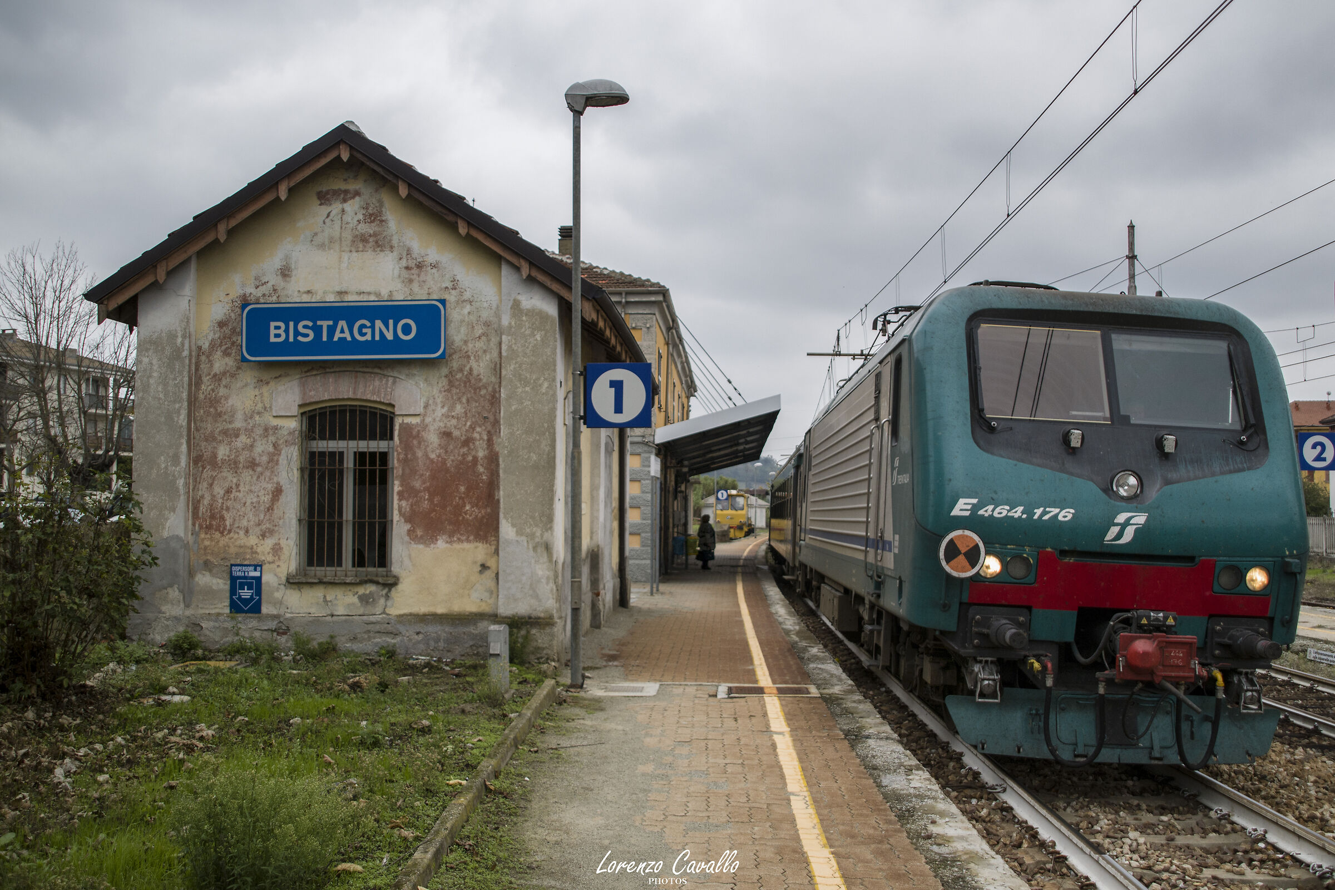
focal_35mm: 33
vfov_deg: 40.0
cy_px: 445
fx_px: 1224
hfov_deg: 57.2
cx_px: 668
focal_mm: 22
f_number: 3.8
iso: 320
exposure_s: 1/1000
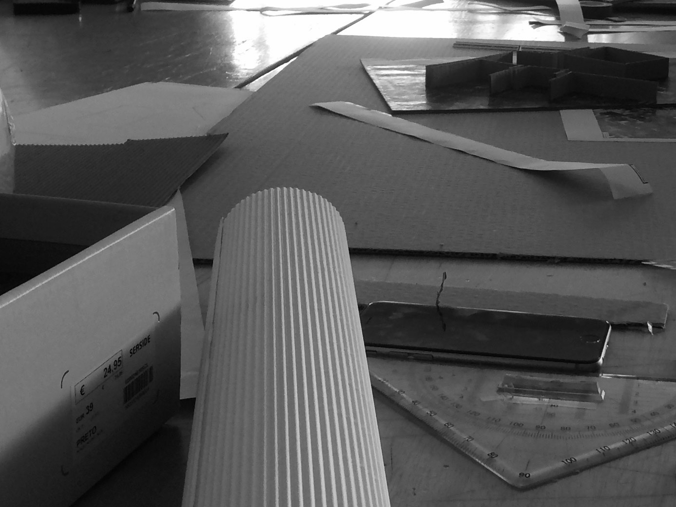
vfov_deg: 21.5
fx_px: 1328
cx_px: 568
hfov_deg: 27.8
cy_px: 173
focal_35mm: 68
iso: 40
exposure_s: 1/33
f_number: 2.2
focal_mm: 4.15
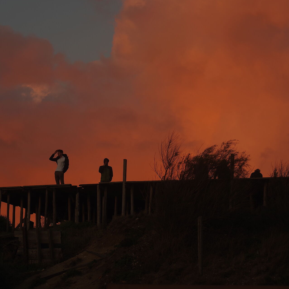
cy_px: 137
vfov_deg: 12.8
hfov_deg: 12.8
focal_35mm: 136
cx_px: 119
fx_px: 1285
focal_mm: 85
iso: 100
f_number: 5
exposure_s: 1/125
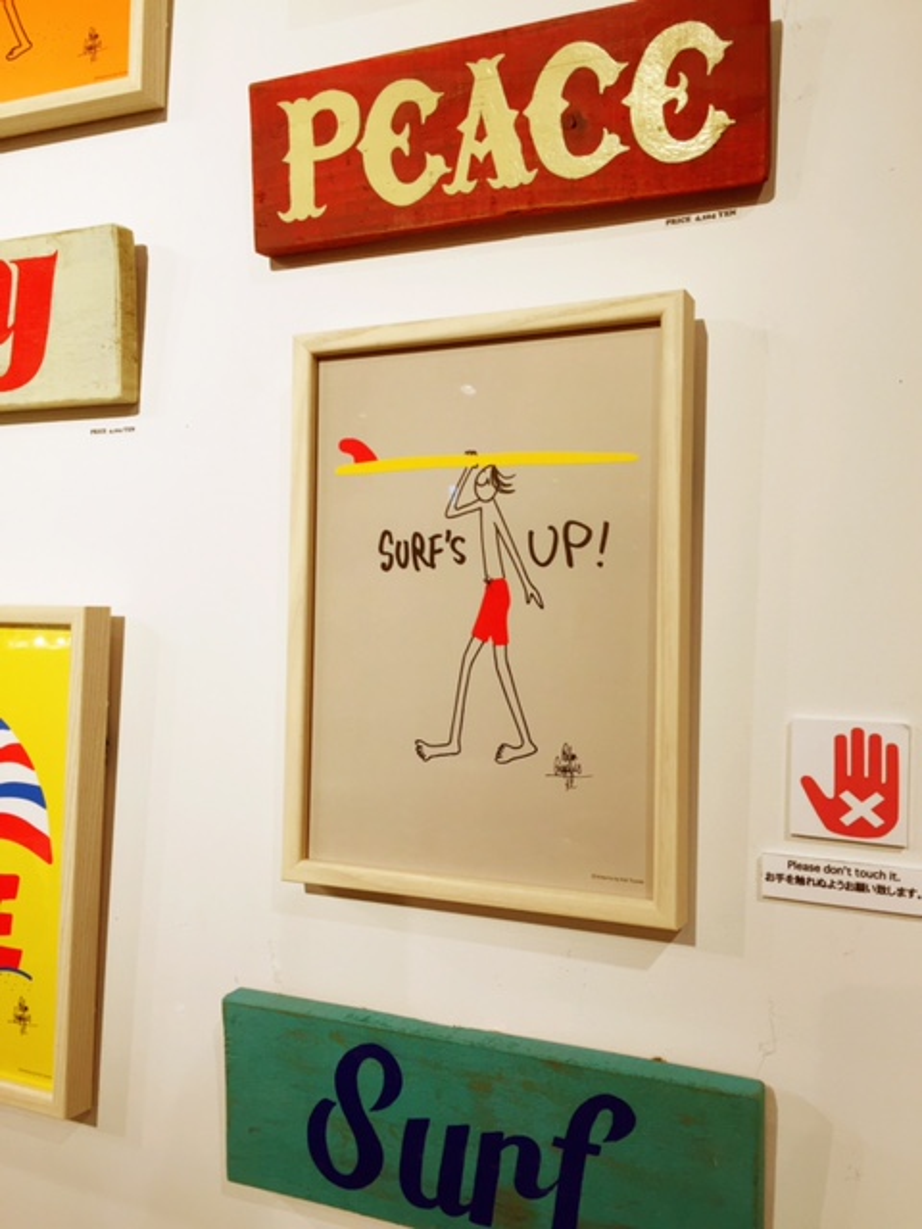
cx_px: 461
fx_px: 1030
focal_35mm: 29
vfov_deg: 61.7
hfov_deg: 48.2
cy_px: 614
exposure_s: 1/100
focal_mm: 4.15
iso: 50
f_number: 2.2
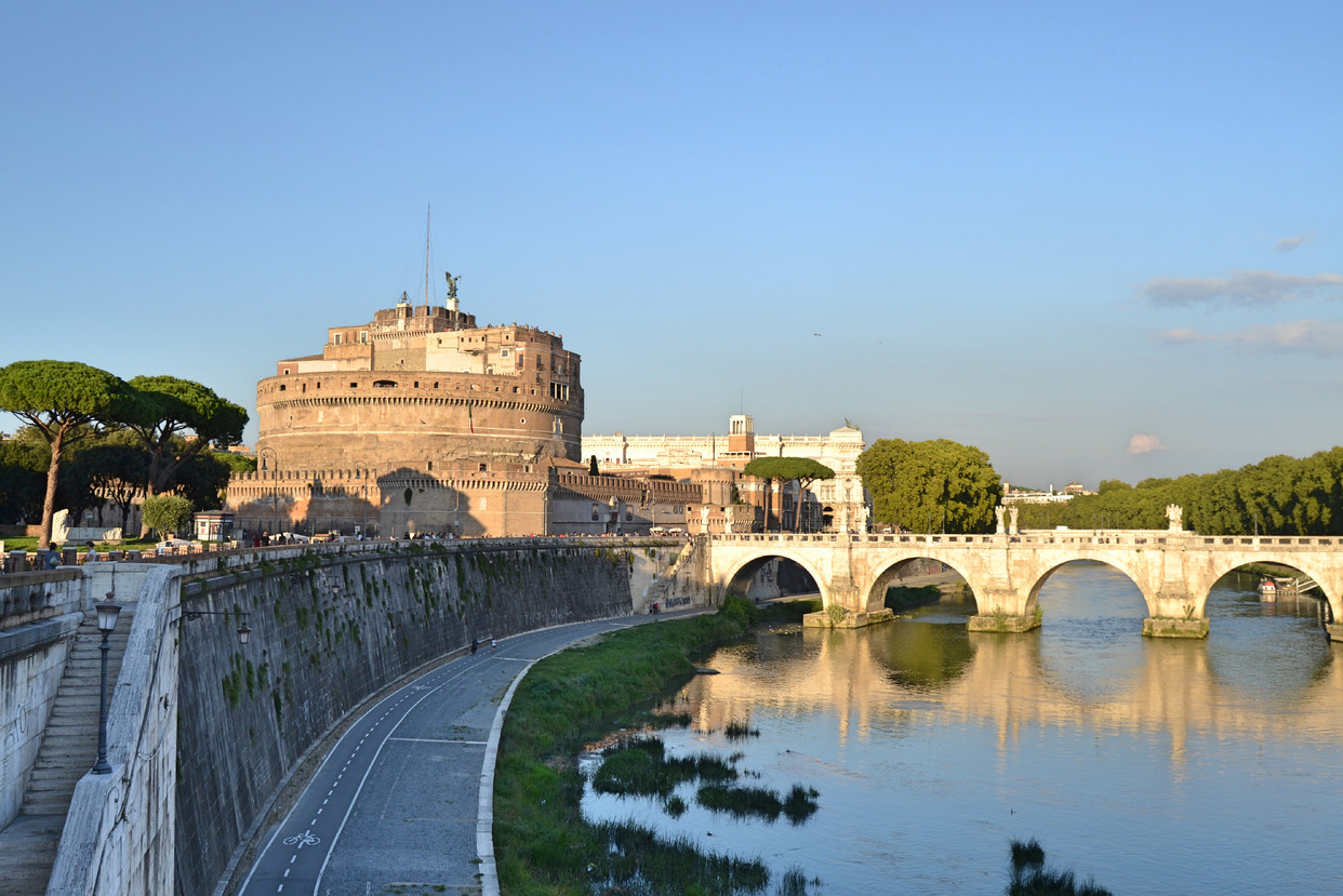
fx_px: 1269
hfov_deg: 55.8
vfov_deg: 38.9
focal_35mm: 34
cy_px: 438
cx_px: 662
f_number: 7.1
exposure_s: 1/200
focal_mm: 22
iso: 100
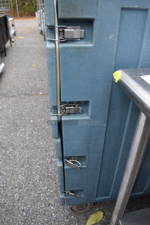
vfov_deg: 67.3
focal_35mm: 27
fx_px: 168
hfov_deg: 48.0
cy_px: 112
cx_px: 75
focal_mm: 18
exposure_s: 1/125
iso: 250
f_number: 5.6
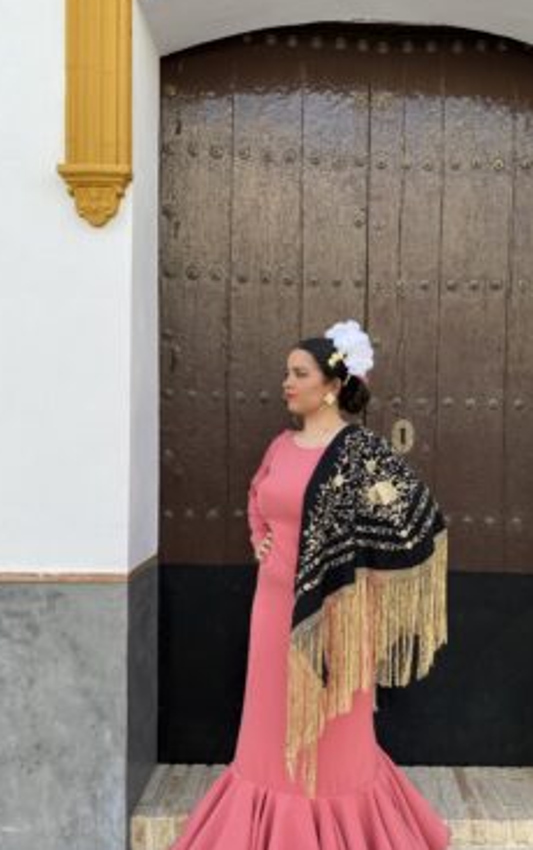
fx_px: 696
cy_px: 447
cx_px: 331
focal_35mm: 30
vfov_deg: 62.8
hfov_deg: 41.6
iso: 32
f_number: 1.8
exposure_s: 1/200
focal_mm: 4.25
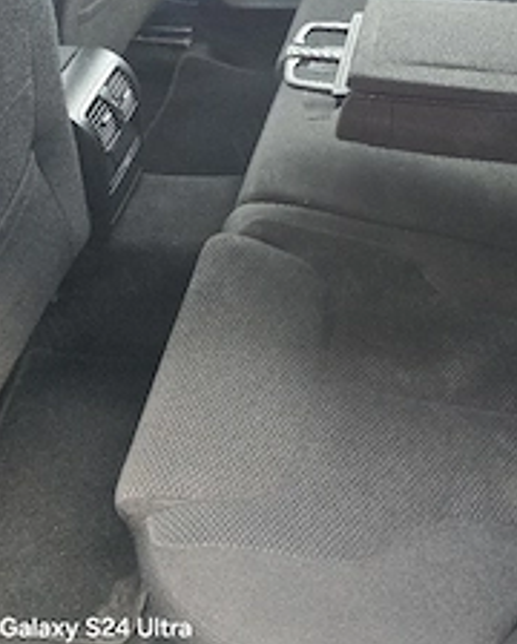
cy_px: 118
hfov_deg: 36.7
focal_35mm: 40
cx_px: 376
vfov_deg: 43.3
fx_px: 763
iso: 1000
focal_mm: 6.3
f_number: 1.7
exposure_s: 1/120
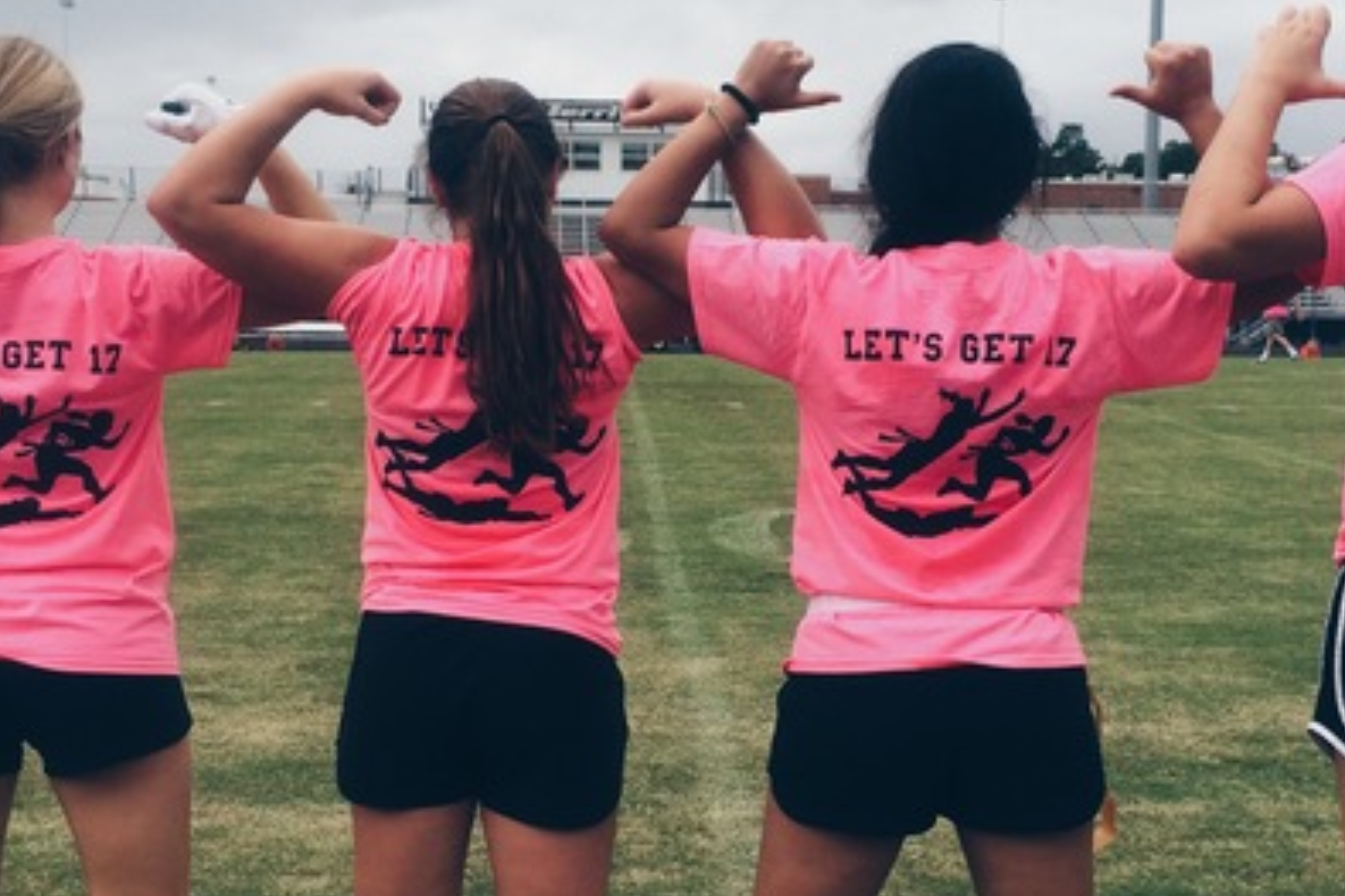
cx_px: 722
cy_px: 525
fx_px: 2054
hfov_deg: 36.2
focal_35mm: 55
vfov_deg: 24.6
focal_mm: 4.15
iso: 32
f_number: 2.2
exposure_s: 1/760
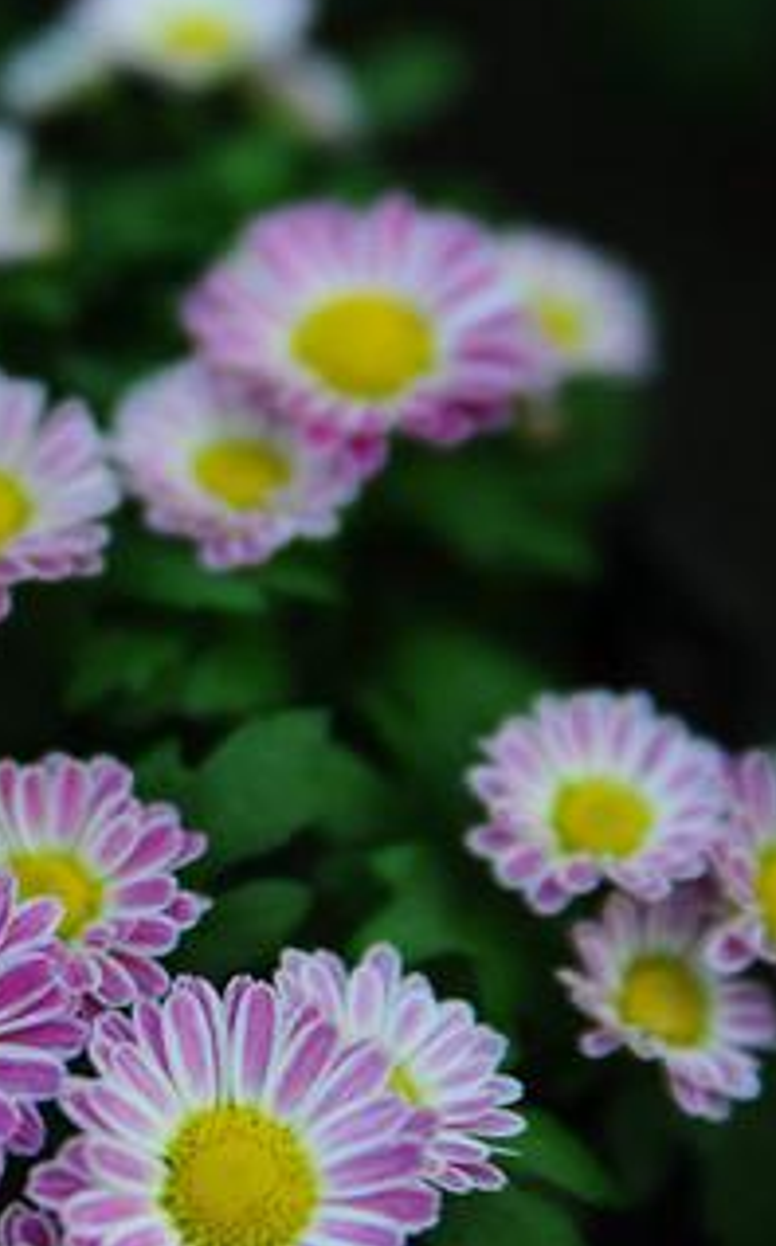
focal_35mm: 154
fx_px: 5225
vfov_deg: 13.6
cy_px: 709
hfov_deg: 8.4
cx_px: -149
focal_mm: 75
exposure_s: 1/320
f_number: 2.8
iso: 200
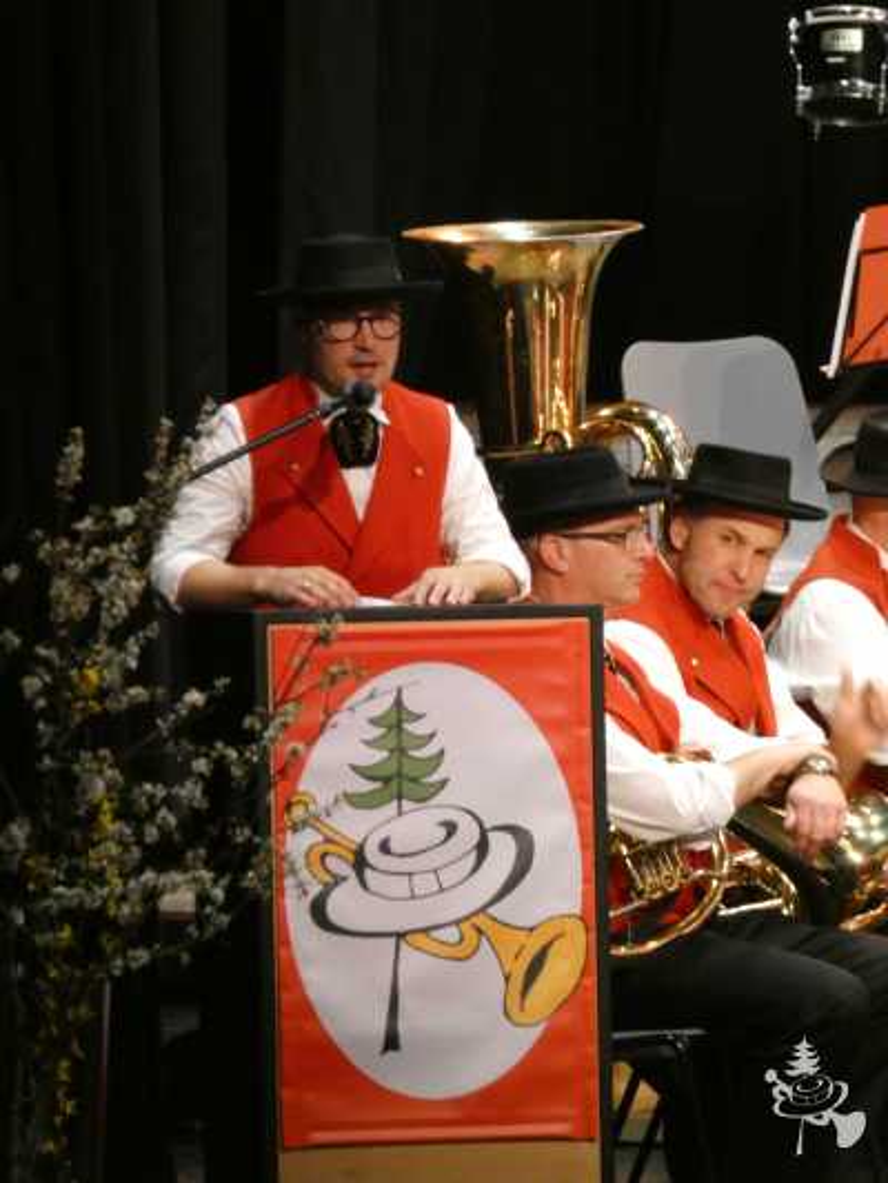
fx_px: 18770
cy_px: 592
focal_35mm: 549
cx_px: 444
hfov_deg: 2.7
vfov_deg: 3.6
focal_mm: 98.3
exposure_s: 1/50
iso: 1600
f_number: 5.6
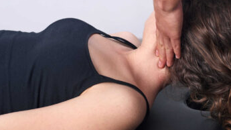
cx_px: 182
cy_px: 70
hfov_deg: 23.1
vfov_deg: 13.3
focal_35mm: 91
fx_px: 557
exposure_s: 1/200
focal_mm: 50
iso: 100
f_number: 5.6
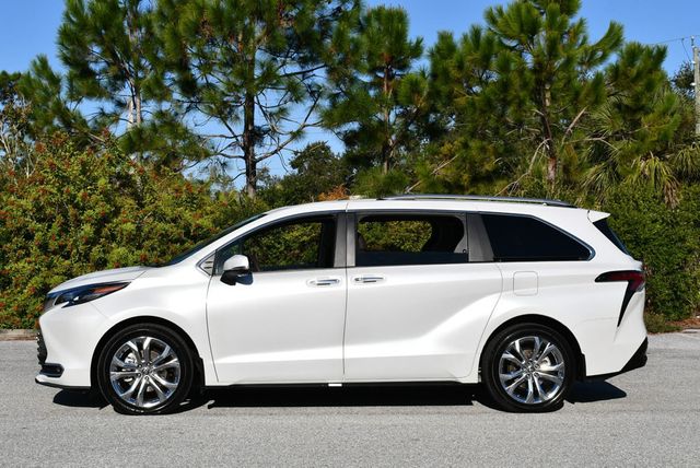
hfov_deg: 33.4
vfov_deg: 22.7
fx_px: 1168
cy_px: 234
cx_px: 350
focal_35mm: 60
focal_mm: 30
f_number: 10
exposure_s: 1/400
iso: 100
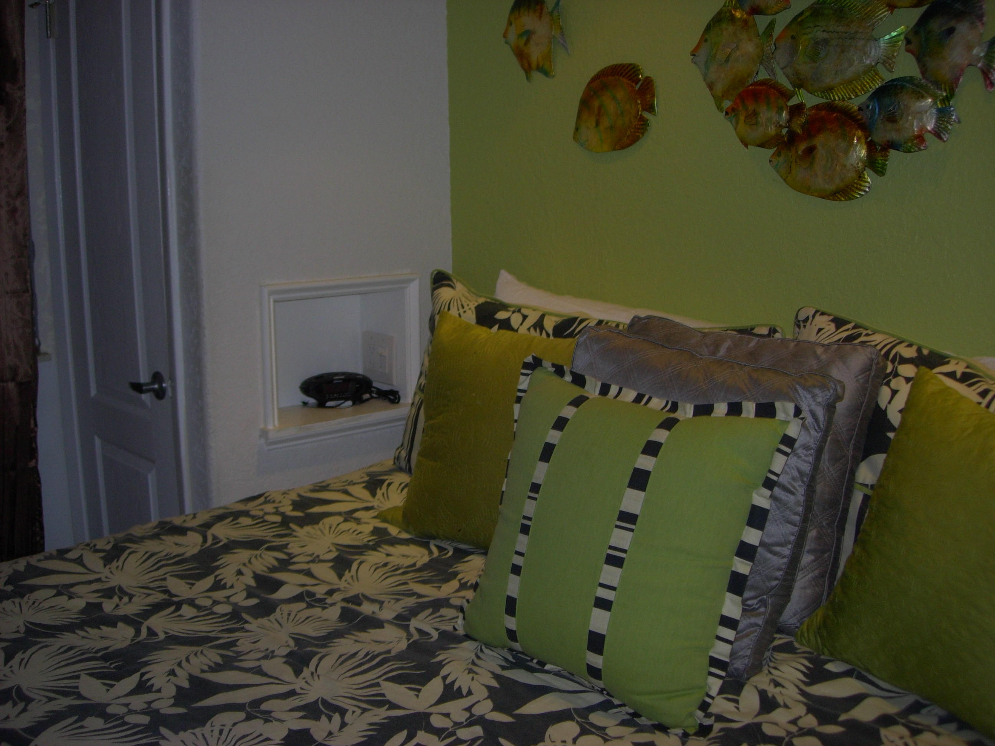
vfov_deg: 37.7
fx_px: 1092
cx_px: 498
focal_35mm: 38
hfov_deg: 49.0
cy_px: 373
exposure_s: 1/64
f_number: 2.8
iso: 79
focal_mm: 7.8
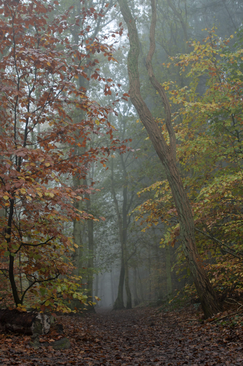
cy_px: 183
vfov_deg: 37.9
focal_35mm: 52
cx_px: 122
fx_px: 533
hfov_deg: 25.7
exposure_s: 1/40
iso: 200
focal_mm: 35
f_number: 4
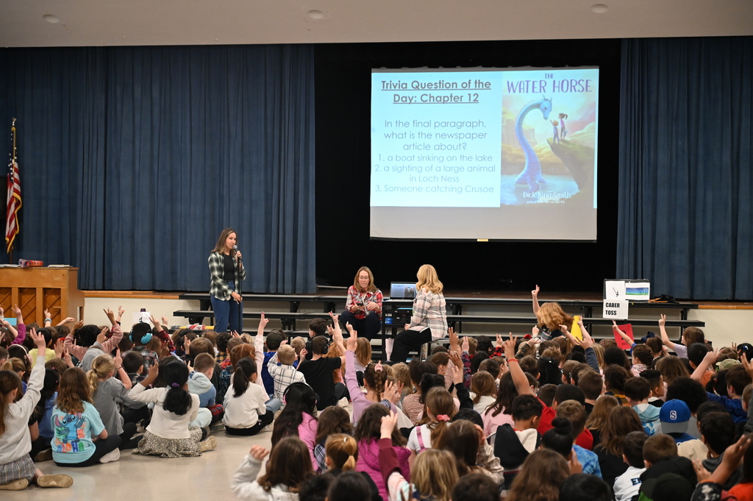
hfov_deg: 28.9
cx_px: 376
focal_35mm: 70
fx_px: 1463
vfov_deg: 19.4
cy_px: 250
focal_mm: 70
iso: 3200
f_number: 4
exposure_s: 1/125
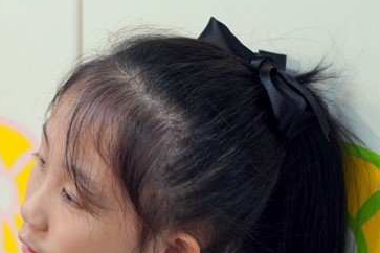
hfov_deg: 7.6
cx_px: -47
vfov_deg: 5.1
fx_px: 2829
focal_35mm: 268
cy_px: 210
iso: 1250
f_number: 4
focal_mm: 108
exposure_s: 1/160
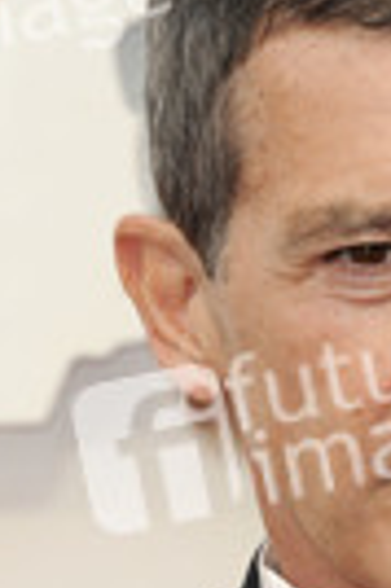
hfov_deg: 1.8
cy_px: 649
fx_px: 12233
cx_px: 428
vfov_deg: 2.8
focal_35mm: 749
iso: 800
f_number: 7.1
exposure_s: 1/200
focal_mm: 250
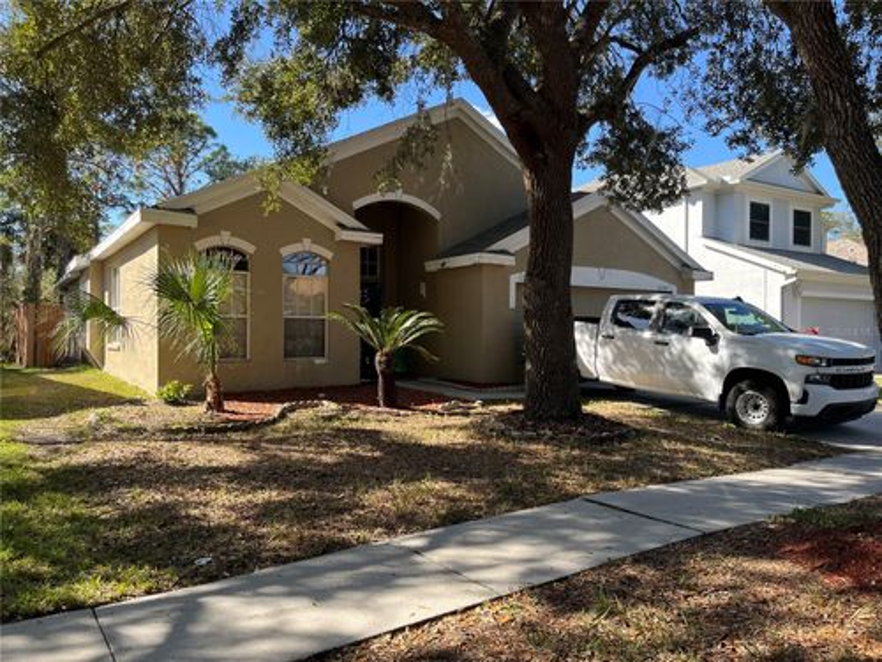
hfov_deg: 67.3
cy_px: 331
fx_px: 662
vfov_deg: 53.1
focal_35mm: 26
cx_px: 441
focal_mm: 5.1
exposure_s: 1/705
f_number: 1.6
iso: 50
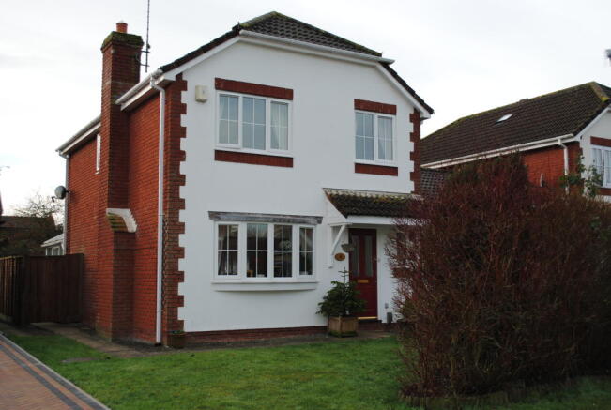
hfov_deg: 49.5
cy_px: 205
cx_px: 306
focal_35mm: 39
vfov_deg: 34.4
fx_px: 663
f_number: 5
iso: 100
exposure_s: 1/200
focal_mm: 26
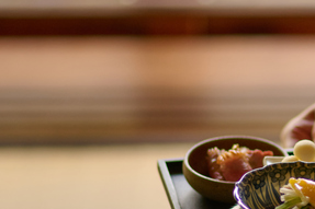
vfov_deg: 4.6
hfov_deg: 6.9
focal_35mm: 296
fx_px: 2588
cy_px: 196
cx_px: 373
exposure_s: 1/400
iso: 320
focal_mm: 85
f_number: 2.8
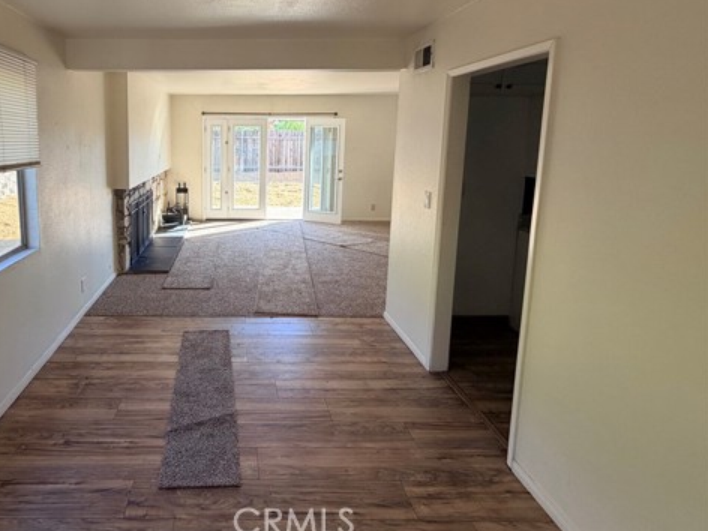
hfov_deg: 81.6
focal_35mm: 19
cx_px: 232
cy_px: 183
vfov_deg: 67.1
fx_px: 389
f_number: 2.2
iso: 64
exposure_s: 1/121
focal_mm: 2.22
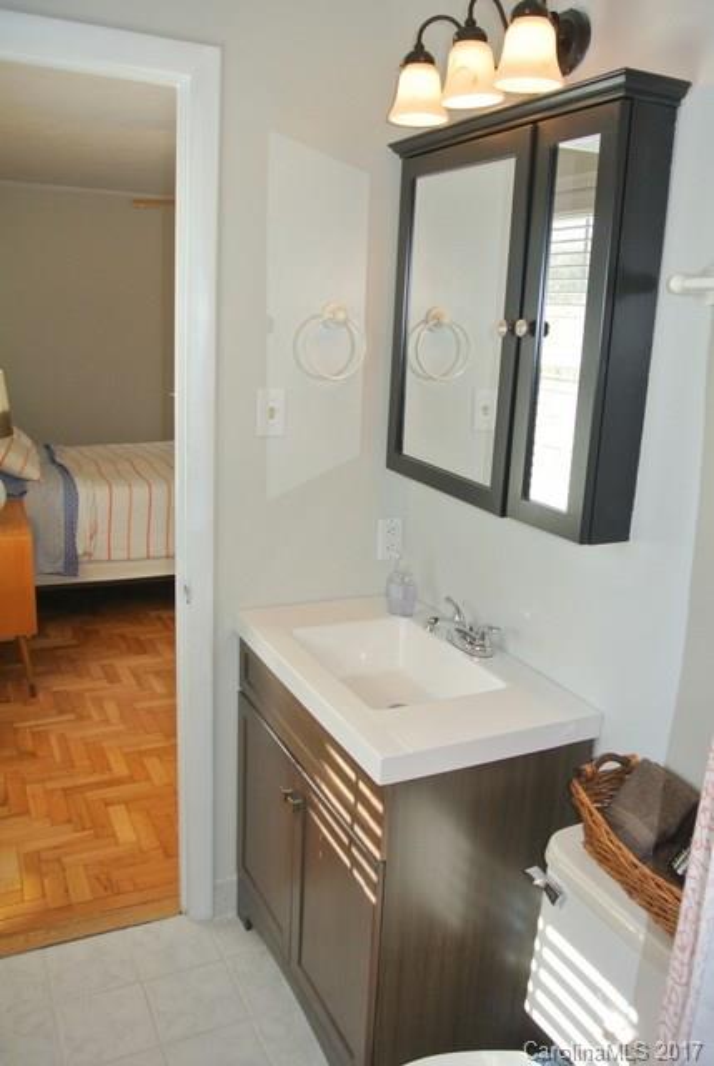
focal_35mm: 27
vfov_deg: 67.3
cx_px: 357
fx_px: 800
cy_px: 533
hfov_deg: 48.1
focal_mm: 10
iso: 200
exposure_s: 1/60
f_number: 4.5
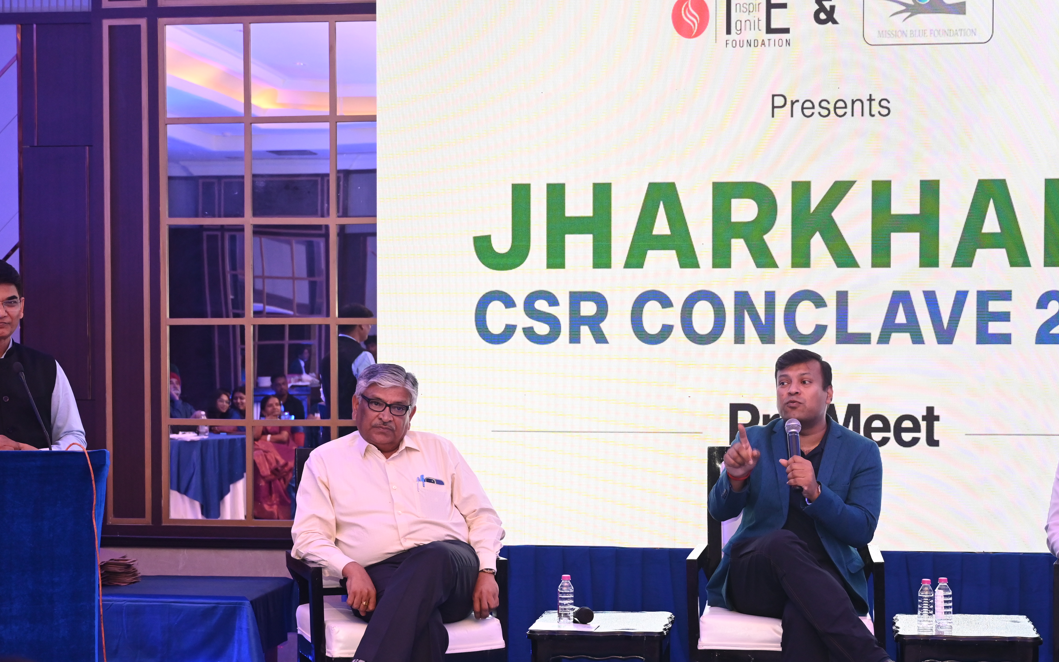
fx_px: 1732
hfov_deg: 34.0
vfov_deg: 21.6
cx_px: 580
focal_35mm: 60
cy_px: 402
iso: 2000
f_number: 4
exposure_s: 1/60
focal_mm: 44
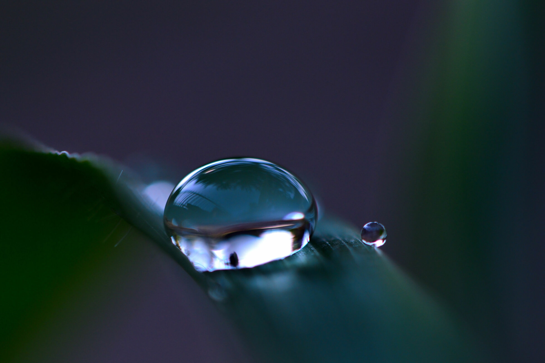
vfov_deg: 10.7
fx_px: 1929
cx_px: 272
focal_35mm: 128
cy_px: 182
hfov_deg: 16.1
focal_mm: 85
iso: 200
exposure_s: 1/400
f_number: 8
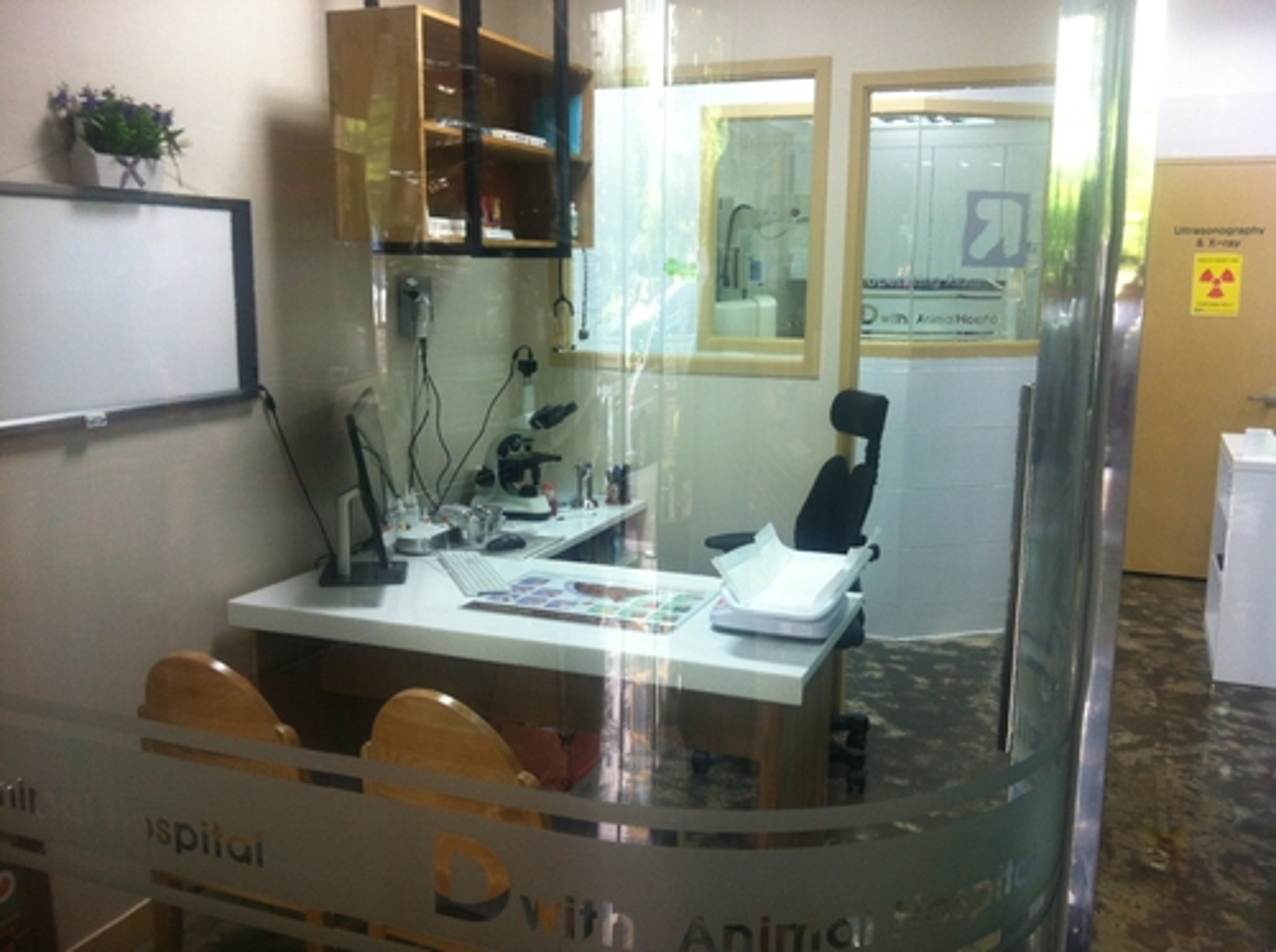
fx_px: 1288
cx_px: 638
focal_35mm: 35
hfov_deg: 52.7
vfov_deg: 40.6
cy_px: 476
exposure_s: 1/25
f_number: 2.8
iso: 100
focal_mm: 3.85
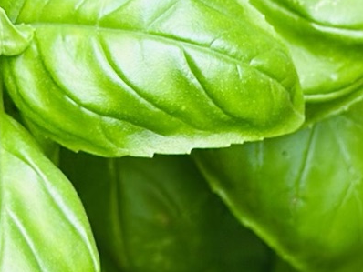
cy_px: 100
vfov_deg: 6.2
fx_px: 2529
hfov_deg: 8.2
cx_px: 233
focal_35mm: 241
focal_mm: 6.86
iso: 80
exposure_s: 1/281
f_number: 1.78
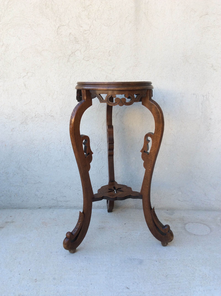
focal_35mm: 32
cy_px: 148
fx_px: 273
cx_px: 110
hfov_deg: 44.1
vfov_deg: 56.9
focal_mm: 3.3
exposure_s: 1/108
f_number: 2.4
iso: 32
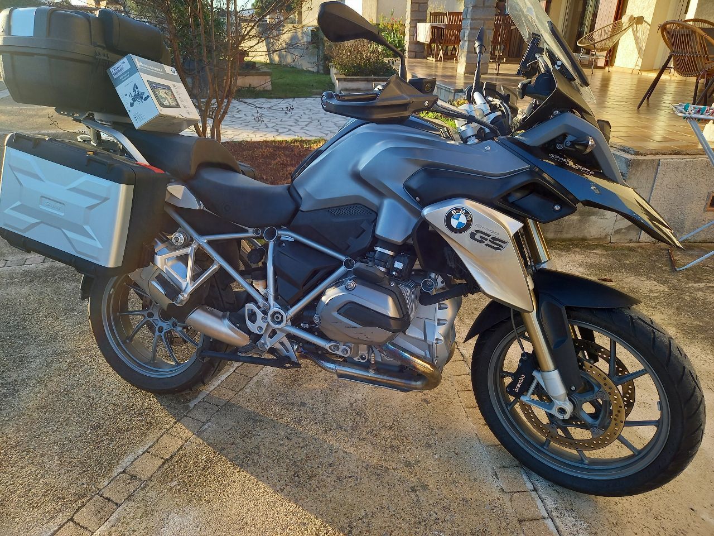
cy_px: 268
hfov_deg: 69.4
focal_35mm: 25
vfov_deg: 54.9
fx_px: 516
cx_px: 357
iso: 50
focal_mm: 4.65
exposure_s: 1/129
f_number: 1.8
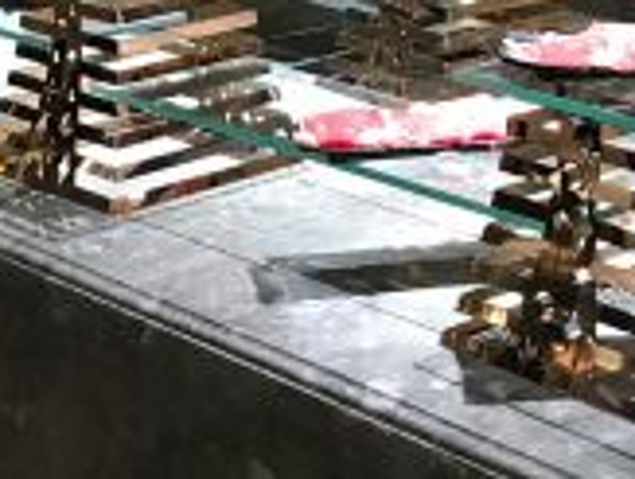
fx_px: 2206
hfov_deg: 16.3
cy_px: -224
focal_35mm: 120
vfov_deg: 11.9
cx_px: 499
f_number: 1.8
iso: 40
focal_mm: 3.99
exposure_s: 1/16
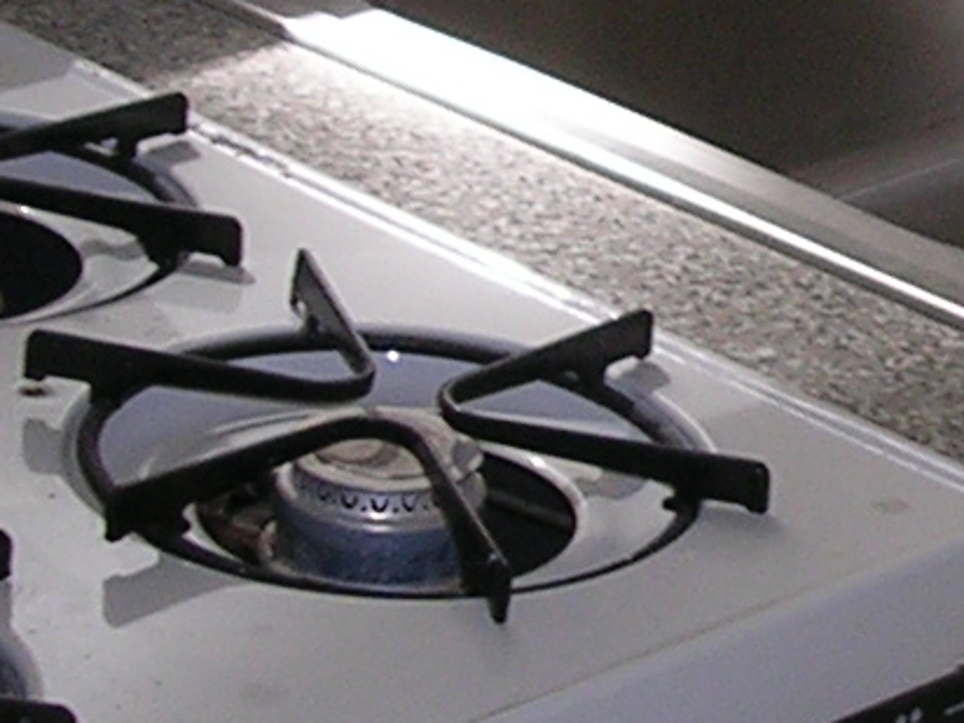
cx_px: 1135
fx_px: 5263
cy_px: 2
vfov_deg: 7.8
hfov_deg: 10.3
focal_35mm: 189
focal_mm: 5.8
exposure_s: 1/30
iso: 50
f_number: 2.8
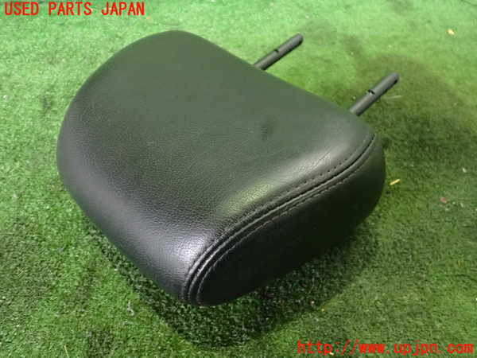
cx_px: 238
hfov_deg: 60.0
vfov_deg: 46.8
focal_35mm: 30
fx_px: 413
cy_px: 179
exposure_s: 1/60
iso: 1250
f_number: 2.3
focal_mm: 5.4
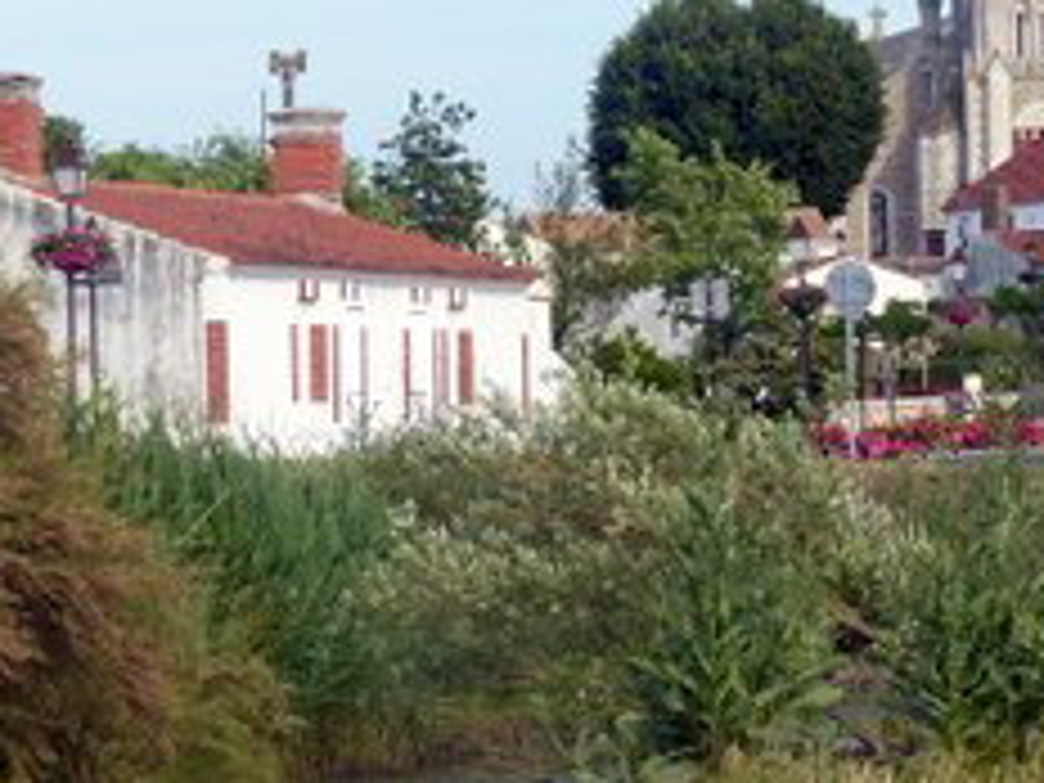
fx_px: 7118
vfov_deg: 6.3
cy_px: 270
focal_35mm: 236
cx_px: 968
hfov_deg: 8.4
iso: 100
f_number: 4
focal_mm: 20.5
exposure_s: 1/640
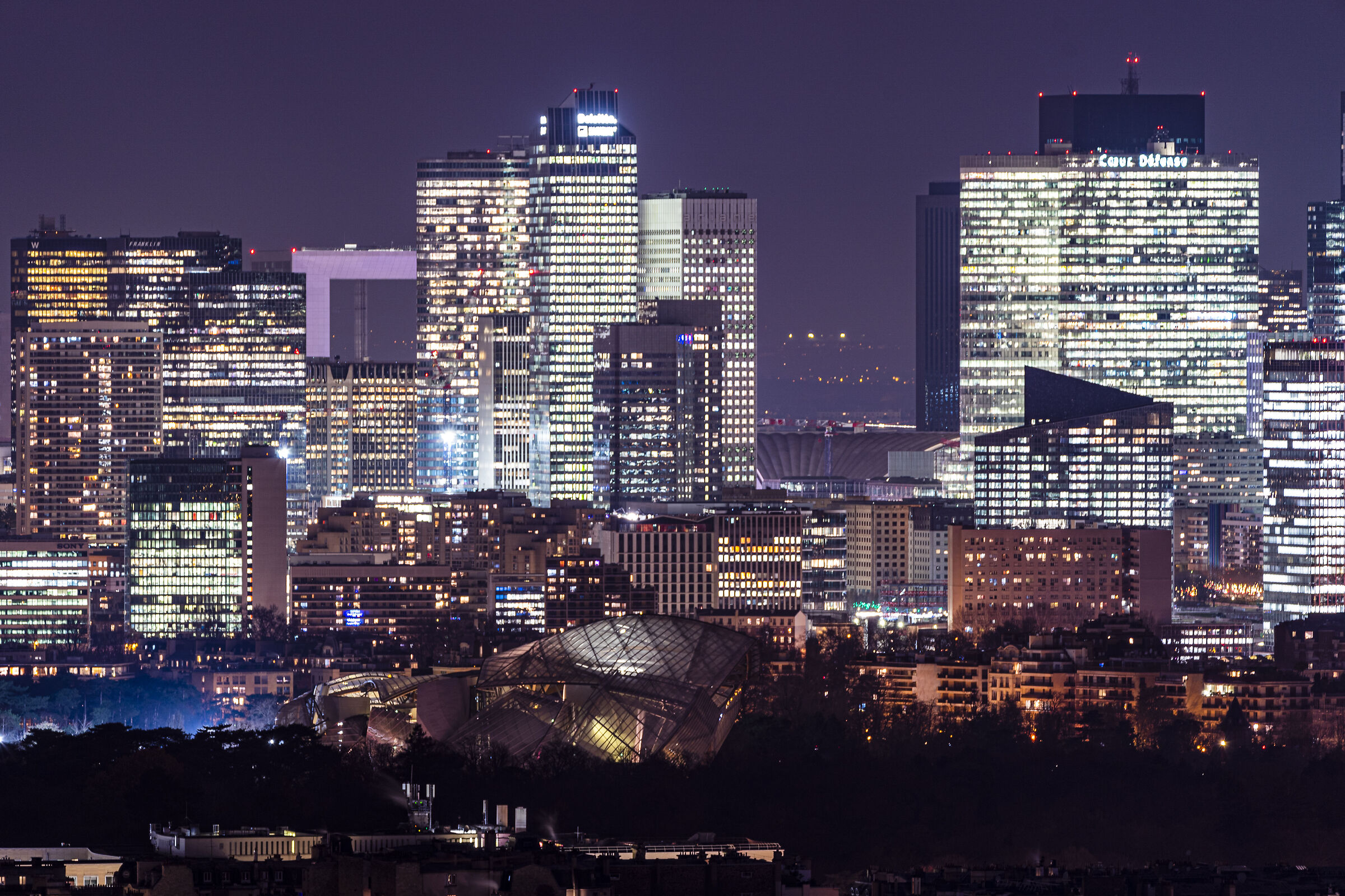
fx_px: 13262
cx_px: 672
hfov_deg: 5.8
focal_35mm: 355
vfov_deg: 3.9
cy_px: 448
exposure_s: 10
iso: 80
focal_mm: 355
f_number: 7.1
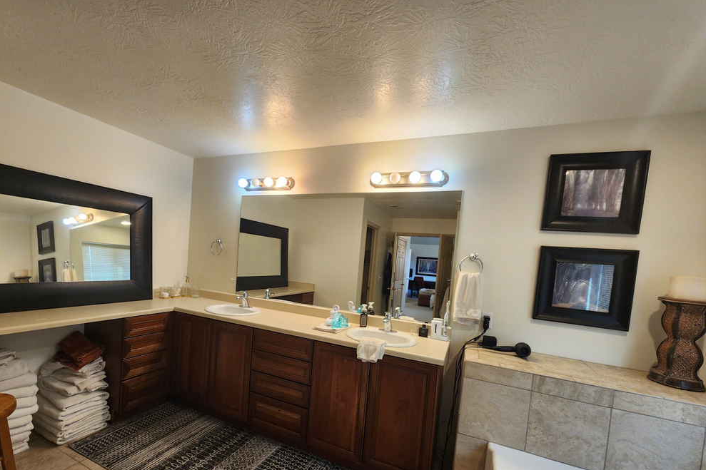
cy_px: 272
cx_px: 341
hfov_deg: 104.2
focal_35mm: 14
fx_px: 274
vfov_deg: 80.6
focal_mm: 2.2
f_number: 2.2
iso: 160
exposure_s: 1/60
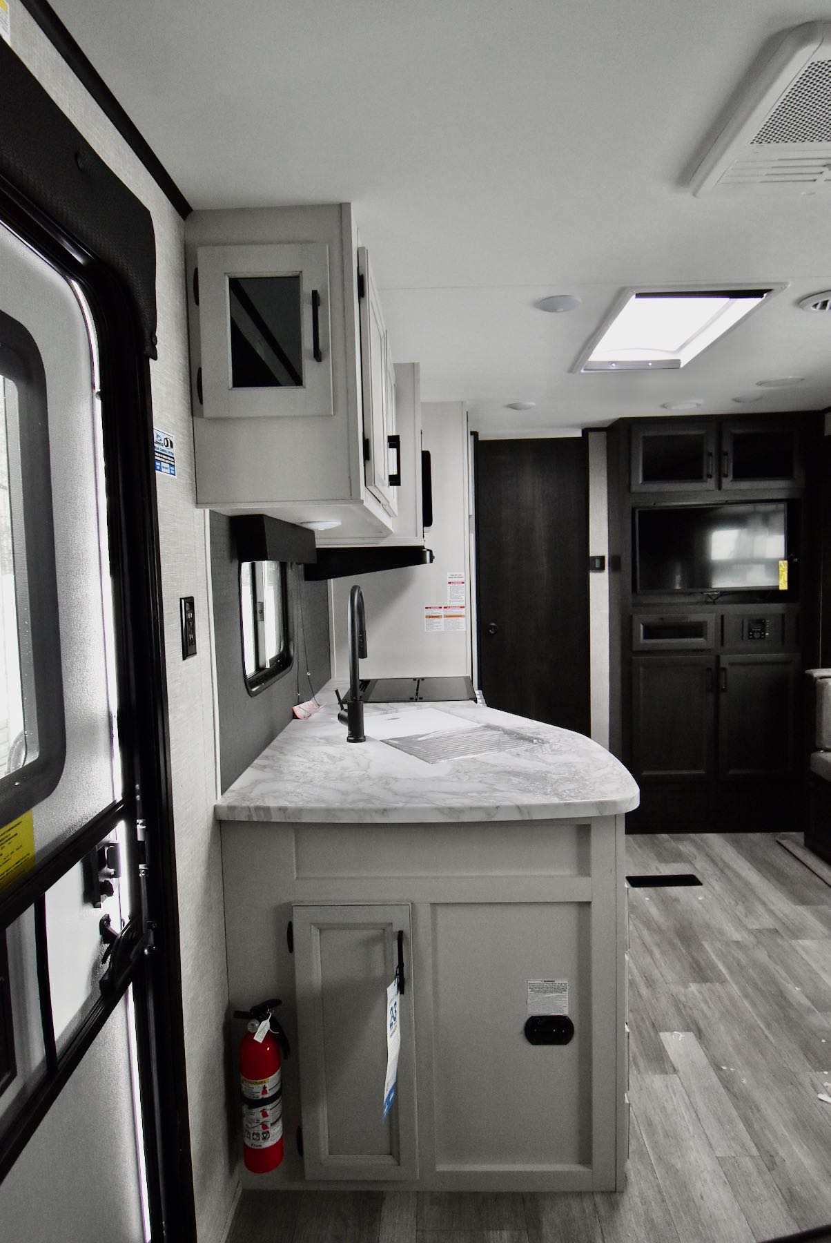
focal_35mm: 21
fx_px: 725
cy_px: 622
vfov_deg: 81.1
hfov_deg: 59.6
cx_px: 416
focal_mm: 14
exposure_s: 1/60
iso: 2800
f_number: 5
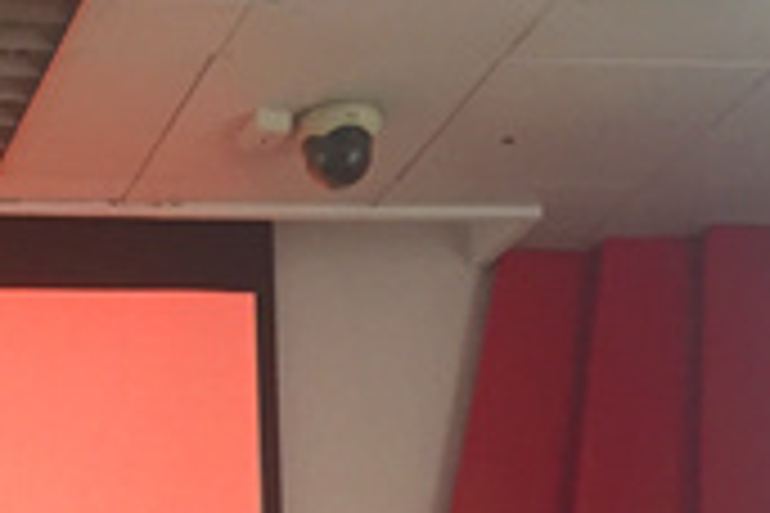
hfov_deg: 17.7
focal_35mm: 106
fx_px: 2267
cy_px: 940
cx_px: -315
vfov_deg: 11.9
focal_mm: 4.15
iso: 64
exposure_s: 1/33
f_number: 2.2
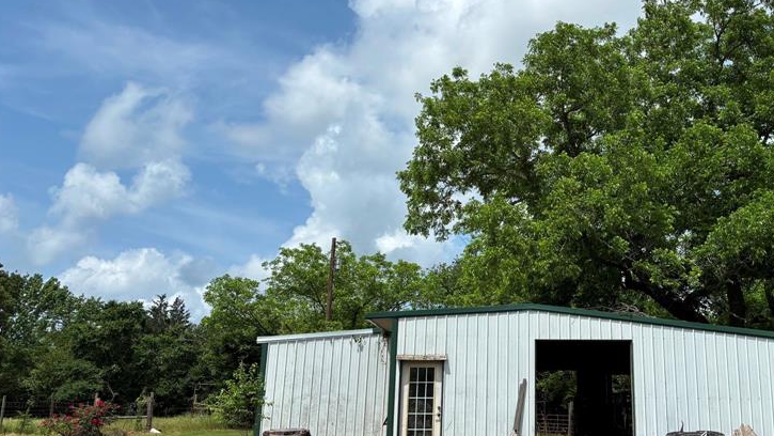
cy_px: 191
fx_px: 821
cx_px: 515
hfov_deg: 49.6
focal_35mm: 40
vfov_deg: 29.7
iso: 50
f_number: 1.6
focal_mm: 5.96
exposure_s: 1/5952
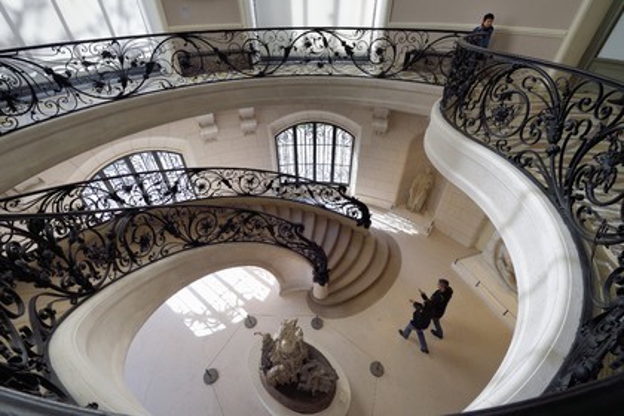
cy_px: 208
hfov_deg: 104.3
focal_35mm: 14
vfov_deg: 81.2
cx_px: 312
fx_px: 243
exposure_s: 1/80
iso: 400
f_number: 13
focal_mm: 14
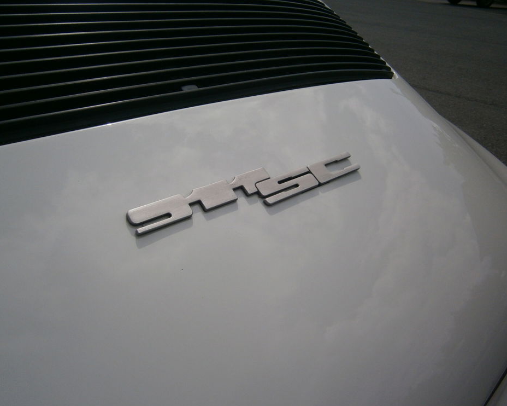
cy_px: 199
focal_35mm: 28
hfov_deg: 62.2
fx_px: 420
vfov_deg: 51.5
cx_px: 262
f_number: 8
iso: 80
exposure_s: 1/500
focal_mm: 4.7
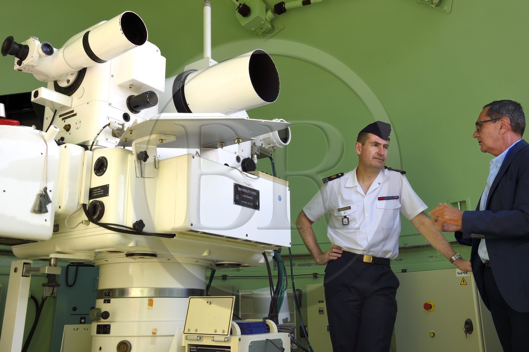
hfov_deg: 53.2
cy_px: 176
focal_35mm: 36
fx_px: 529
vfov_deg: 36.8
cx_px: 264
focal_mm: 36
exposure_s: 1/80
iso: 200
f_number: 14
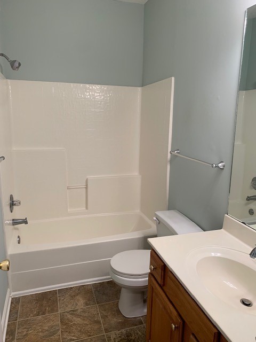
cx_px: 128
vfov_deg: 67.3
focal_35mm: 26
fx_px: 256
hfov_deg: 53.1
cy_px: 171
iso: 80
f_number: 1.8
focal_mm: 4.25
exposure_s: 1/60
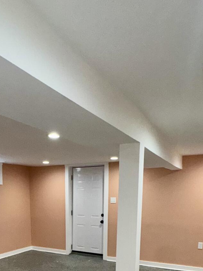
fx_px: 258
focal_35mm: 33
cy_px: 227
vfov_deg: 51.0
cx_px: 66
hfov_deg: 42.3
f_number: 2.2
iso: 160
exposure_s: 1/120
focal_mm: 2.22
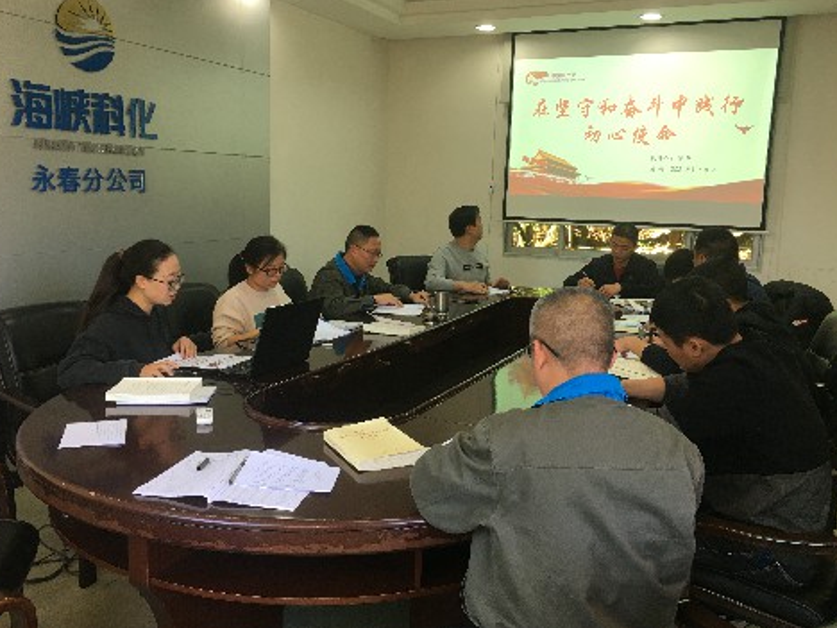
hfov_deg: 58.4
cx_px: 420
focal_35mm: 31
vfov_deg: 45.4
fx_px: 750
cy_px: 303
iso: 32
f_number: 2.2
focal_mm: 4.15
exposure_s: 1/33
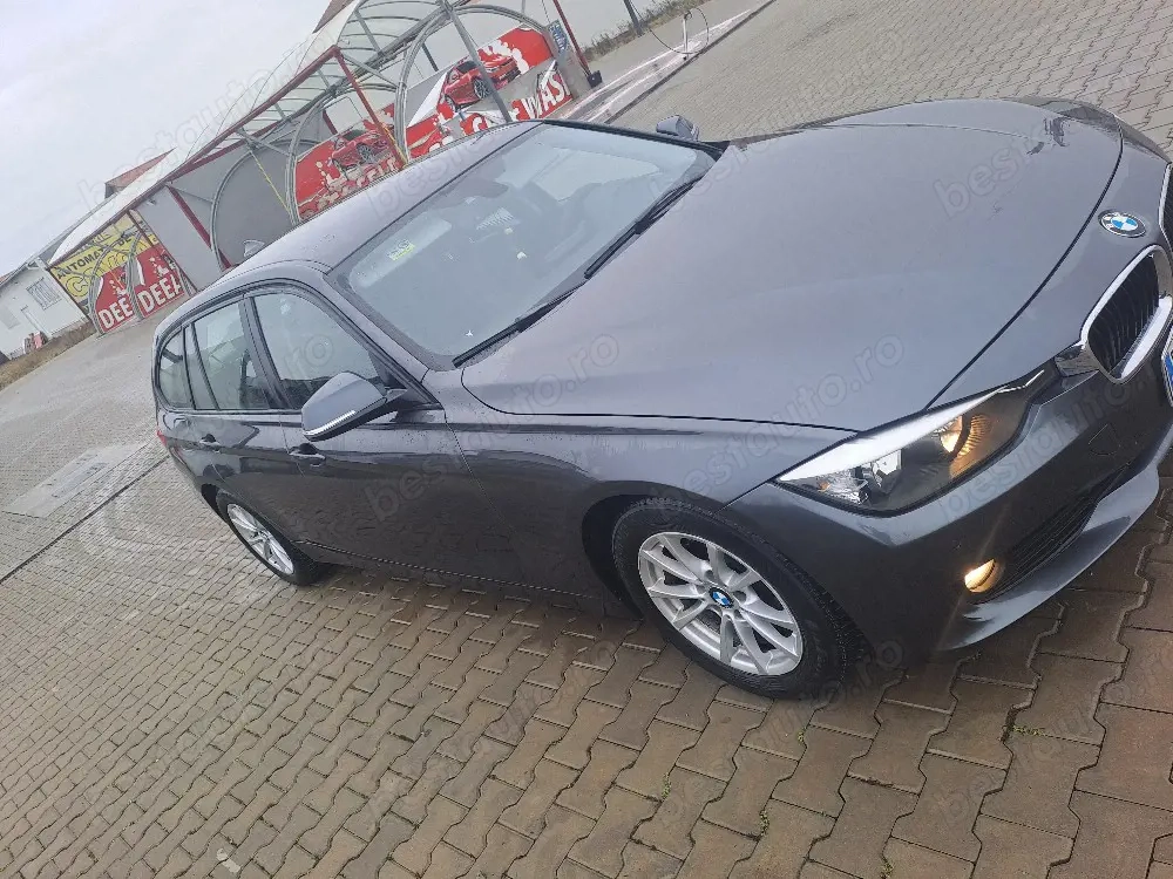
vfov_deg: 54.9
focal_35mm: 25
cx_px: 586
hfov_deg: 69.4
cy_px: 440
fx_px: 847
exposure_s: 1/196
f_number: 1.8
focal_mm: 4.65
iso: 32
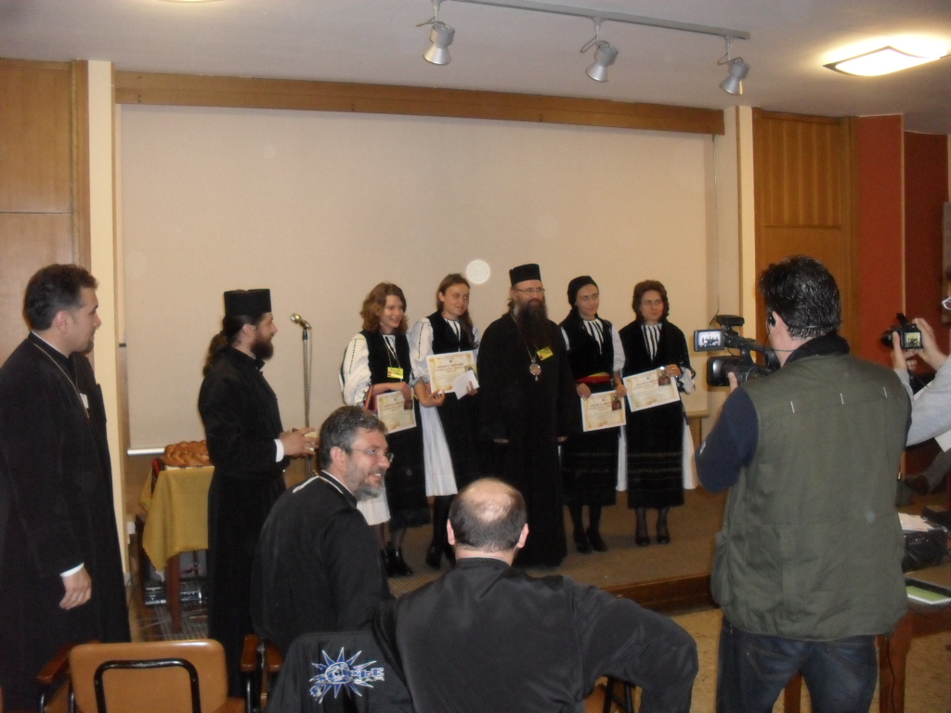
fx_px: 962
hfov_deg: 52.6
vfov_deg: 40.7
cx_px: 476
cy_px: 356
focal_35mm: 35
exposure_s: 1/45
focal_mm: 6.3
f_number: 3.2
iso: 320
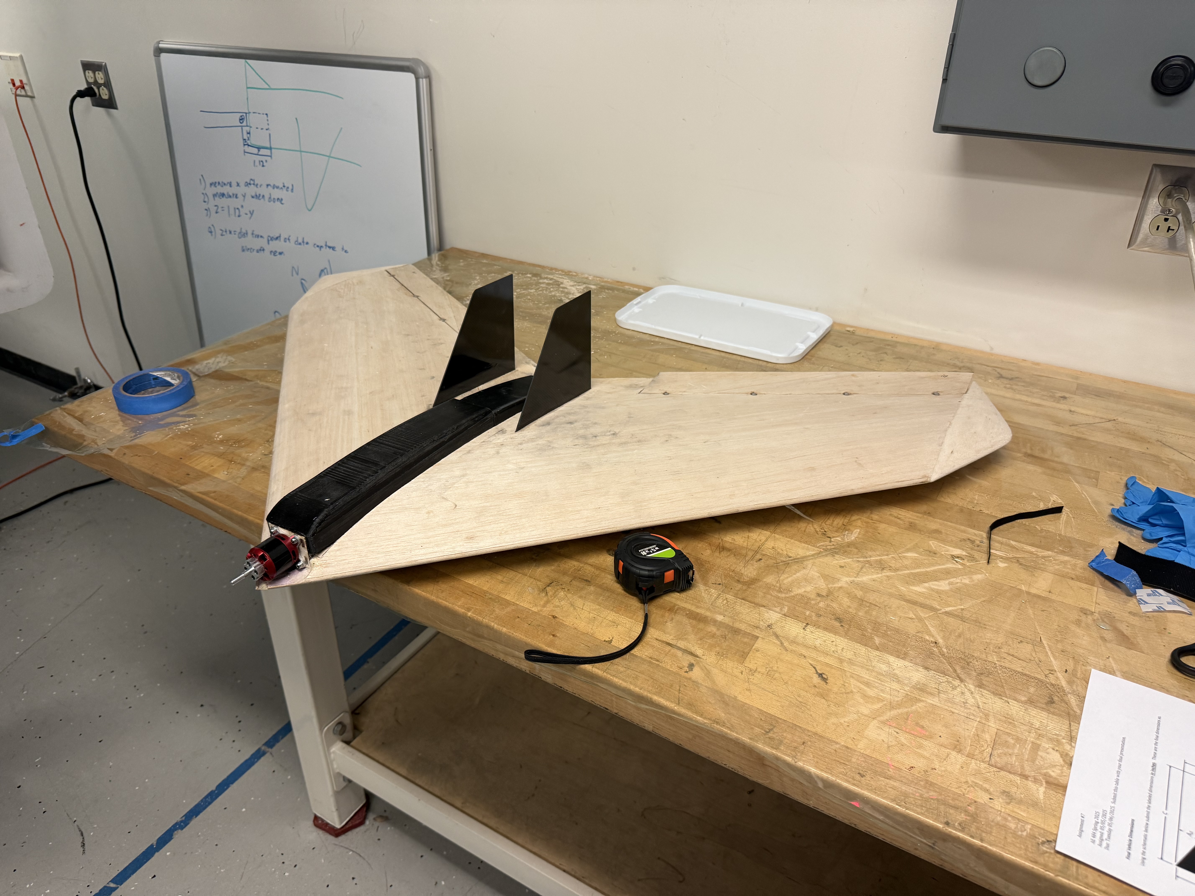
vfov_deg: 56.8
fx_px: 829
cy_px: 448
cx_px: 598
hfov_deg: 71.6
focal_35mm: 24
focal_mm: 6.76
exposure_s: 1/60
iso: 200
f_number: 1.78
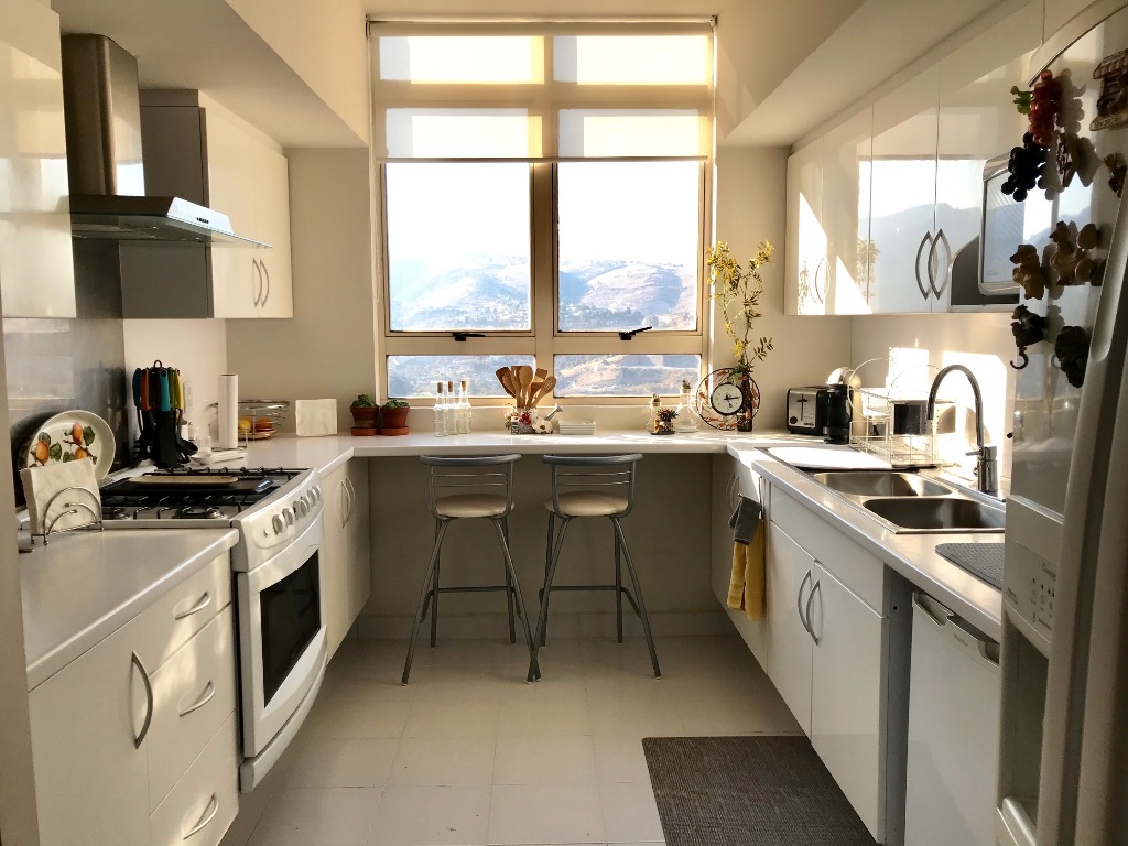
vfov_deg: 49.7
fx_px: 912
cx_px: 564
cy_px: 423
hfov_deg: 63.4
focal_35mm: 28
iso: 20
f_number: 1.8
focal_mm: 3.99
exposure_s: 1/323
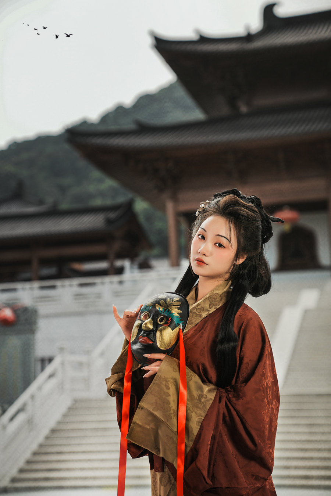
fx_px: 952
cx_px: 166
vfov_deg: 29.2
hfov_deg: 19.7
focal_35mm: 69
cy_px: 248
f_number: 2.8
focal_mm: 69
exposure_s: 1/1000
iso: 400
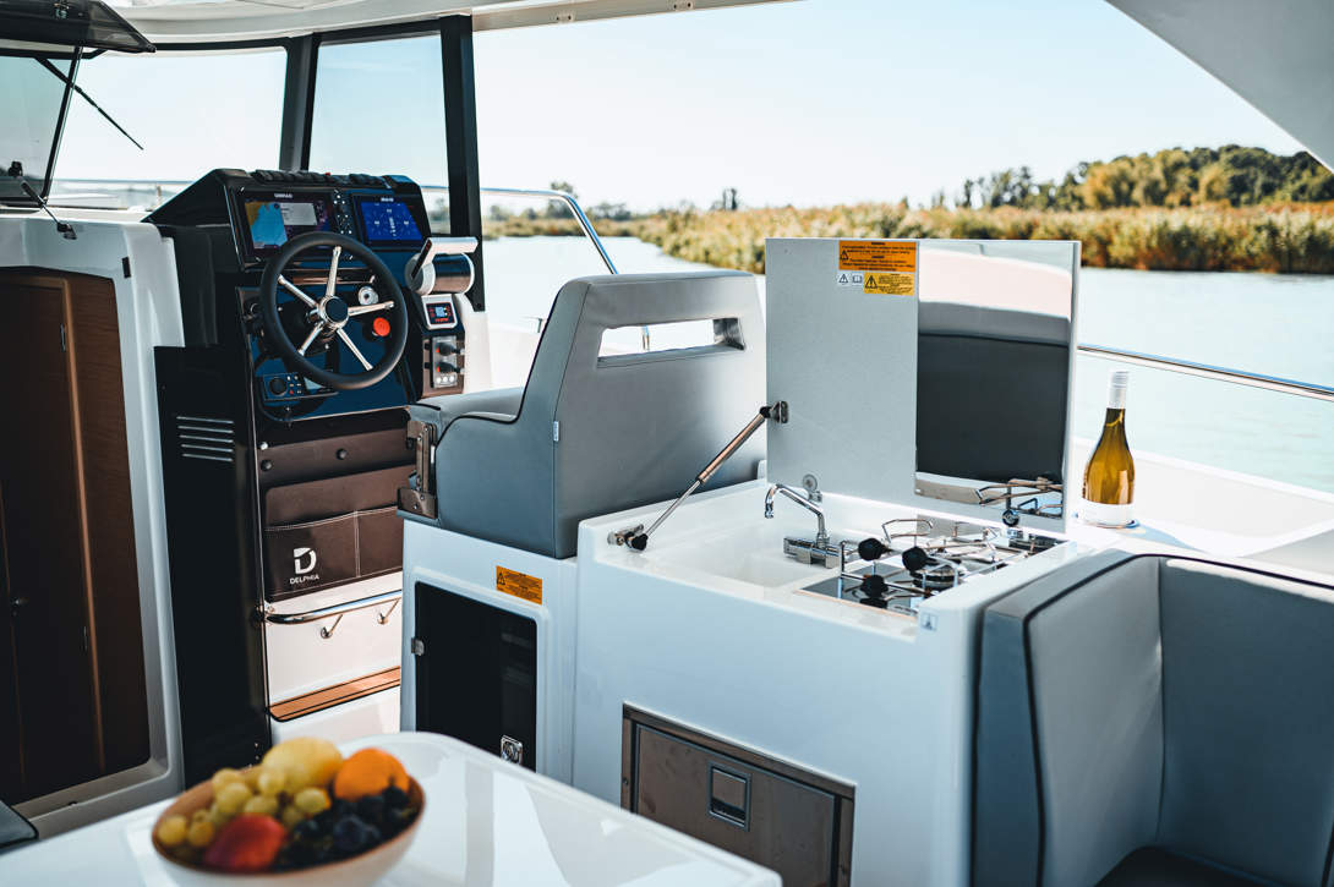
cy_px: 444
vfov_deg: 37.8
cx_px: 667
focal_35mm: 35
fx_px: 1296
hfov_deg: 54.5
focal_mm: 35
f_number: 2.5
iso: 125
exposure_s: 1/1600
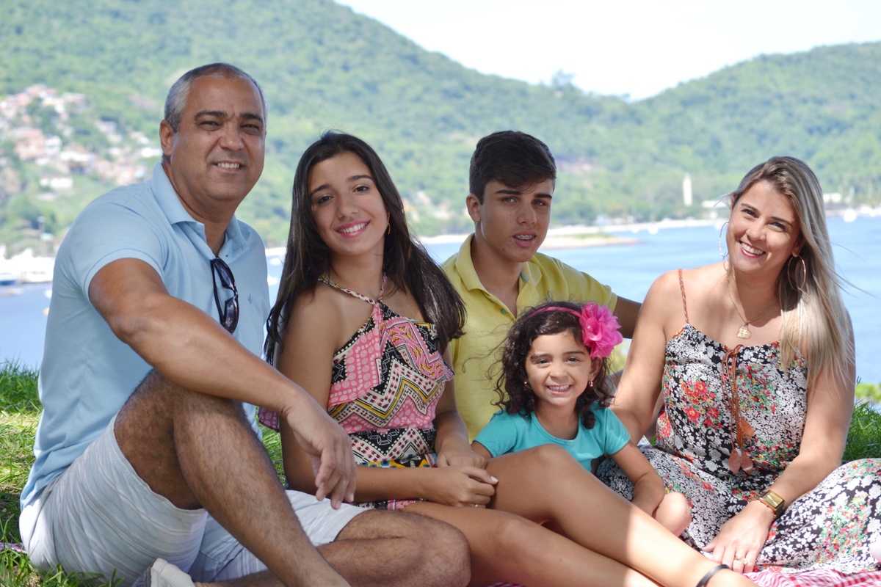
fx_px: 3303
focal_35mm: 135
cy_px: 294
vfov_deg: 10.2
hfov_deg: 15.2
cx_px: 440
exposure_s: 1/125
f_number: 8
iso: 100
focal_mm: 90
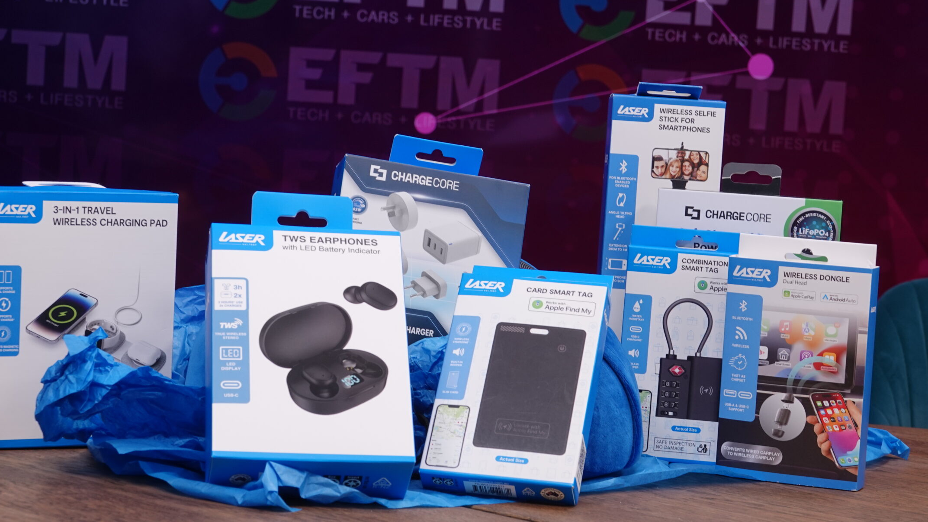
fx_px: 2092
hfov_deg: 25.0
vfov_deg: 14.2
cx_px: 447
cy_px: 216
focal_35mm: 85
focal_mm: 24.79
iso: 100
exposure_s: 1/13
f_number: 5
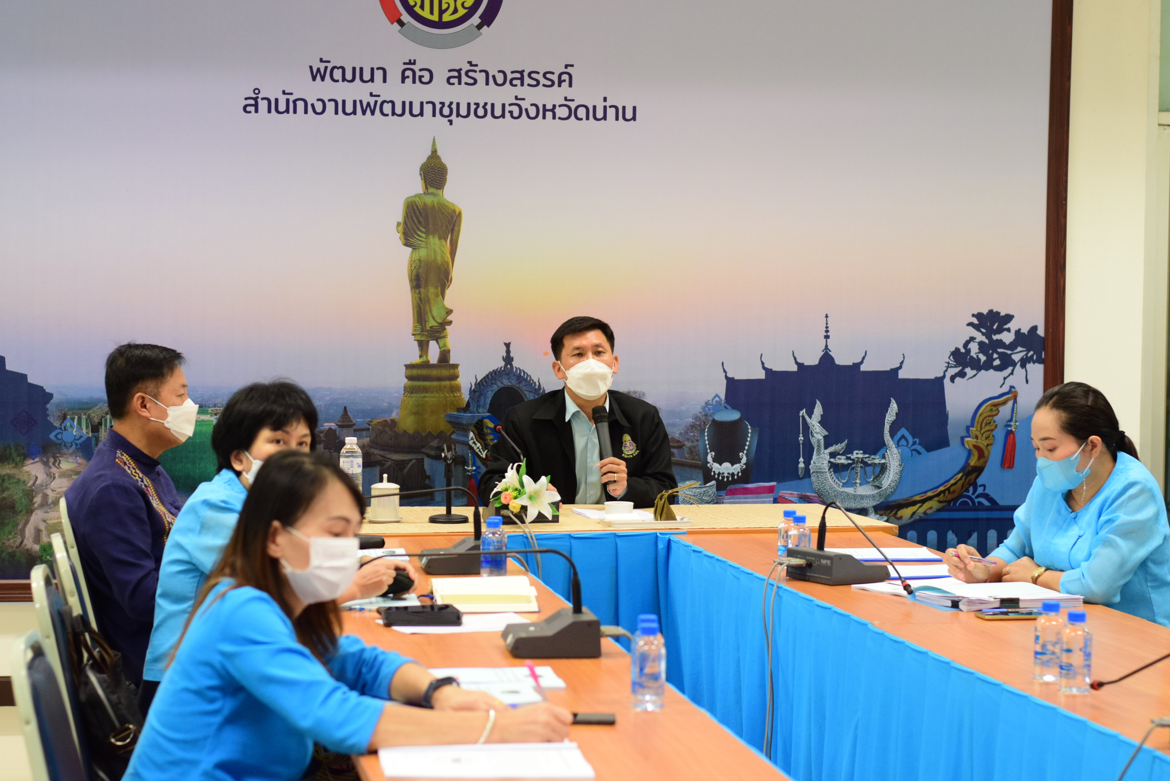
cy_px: 390
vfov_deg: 18.2
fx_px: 2438
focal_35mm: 75
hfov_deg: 27.0
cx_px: 585
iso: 1250
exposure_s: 1/160
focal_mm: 50
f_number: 3.5
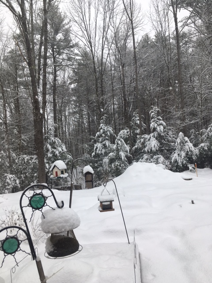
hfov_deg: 48.2
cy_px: 142
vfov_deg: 61.7
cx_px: 106
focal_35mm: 29
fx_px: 237
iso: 25
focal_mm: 4.15
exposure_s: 1/200
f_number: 2.2
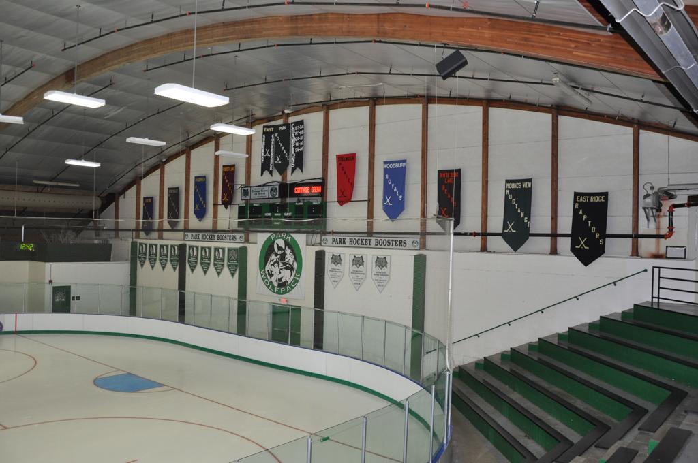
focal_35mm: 27
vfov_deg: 47.8
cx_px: 349
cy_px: 232
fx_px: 523
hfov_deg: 67.4
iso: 1000
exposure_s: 1/160
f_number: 4.5
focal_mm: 18
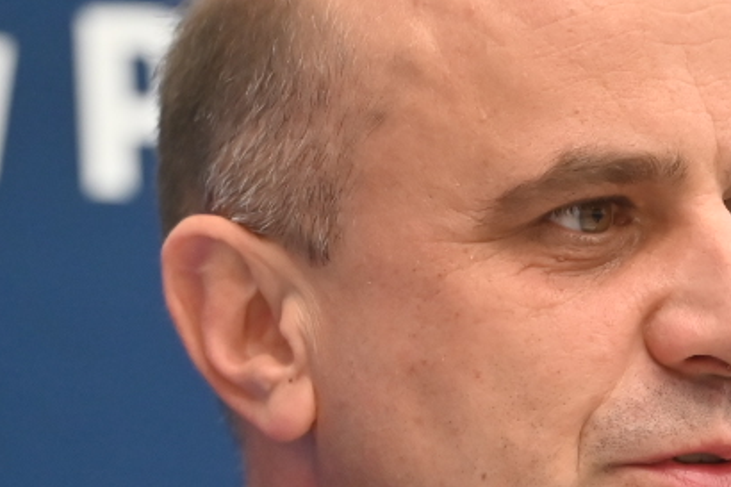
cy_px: 466
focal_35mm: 711
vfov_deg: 1.9
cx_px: 547
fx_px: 14431
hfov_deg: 2.9
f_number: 2.8
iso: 1400
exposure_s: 1/400
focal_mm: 180
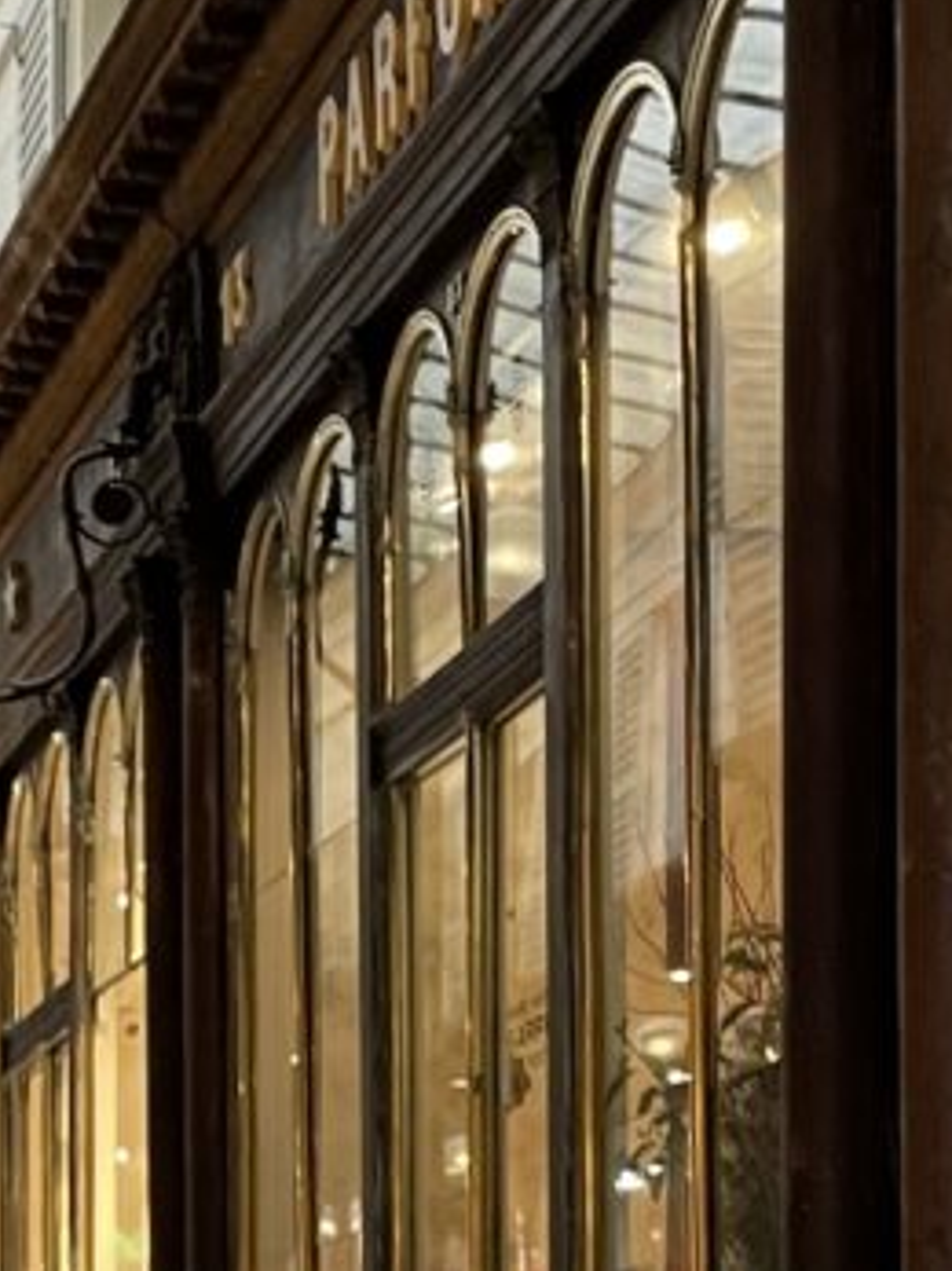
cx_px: -769
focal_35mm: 115
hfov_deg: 11.9
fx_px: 4220
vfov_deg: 16.5
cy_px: 1498
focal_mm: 4.2
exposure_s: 1/50
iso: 125
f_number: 1.6
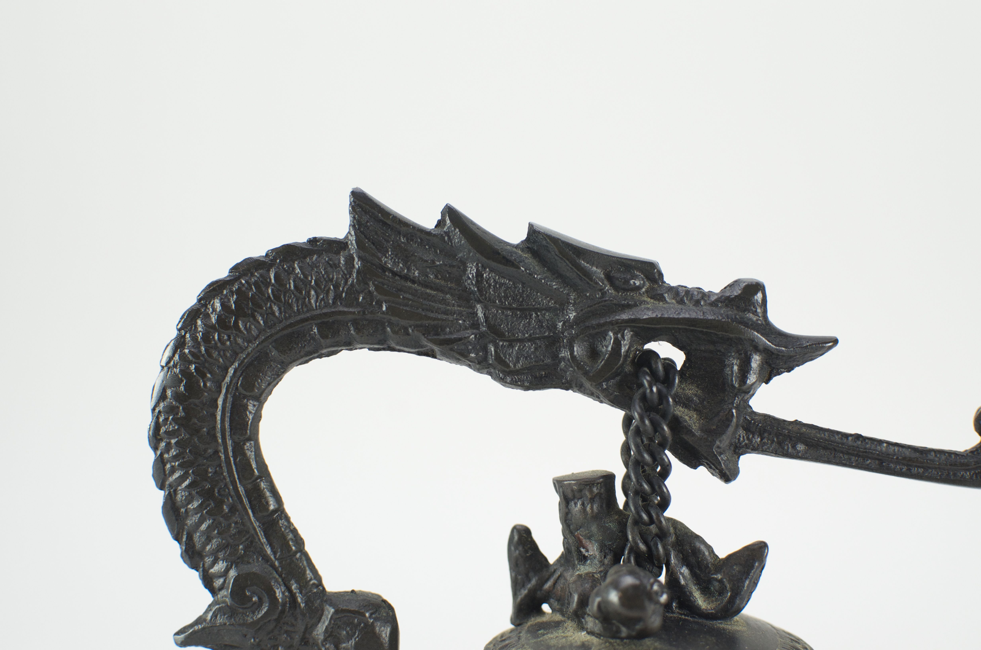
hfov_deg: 37.9
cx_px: 490
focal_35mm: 52
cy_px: 325
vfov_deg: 25.6
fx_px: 1428
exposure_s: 1/100
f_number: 4.5
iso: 800
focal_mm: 35
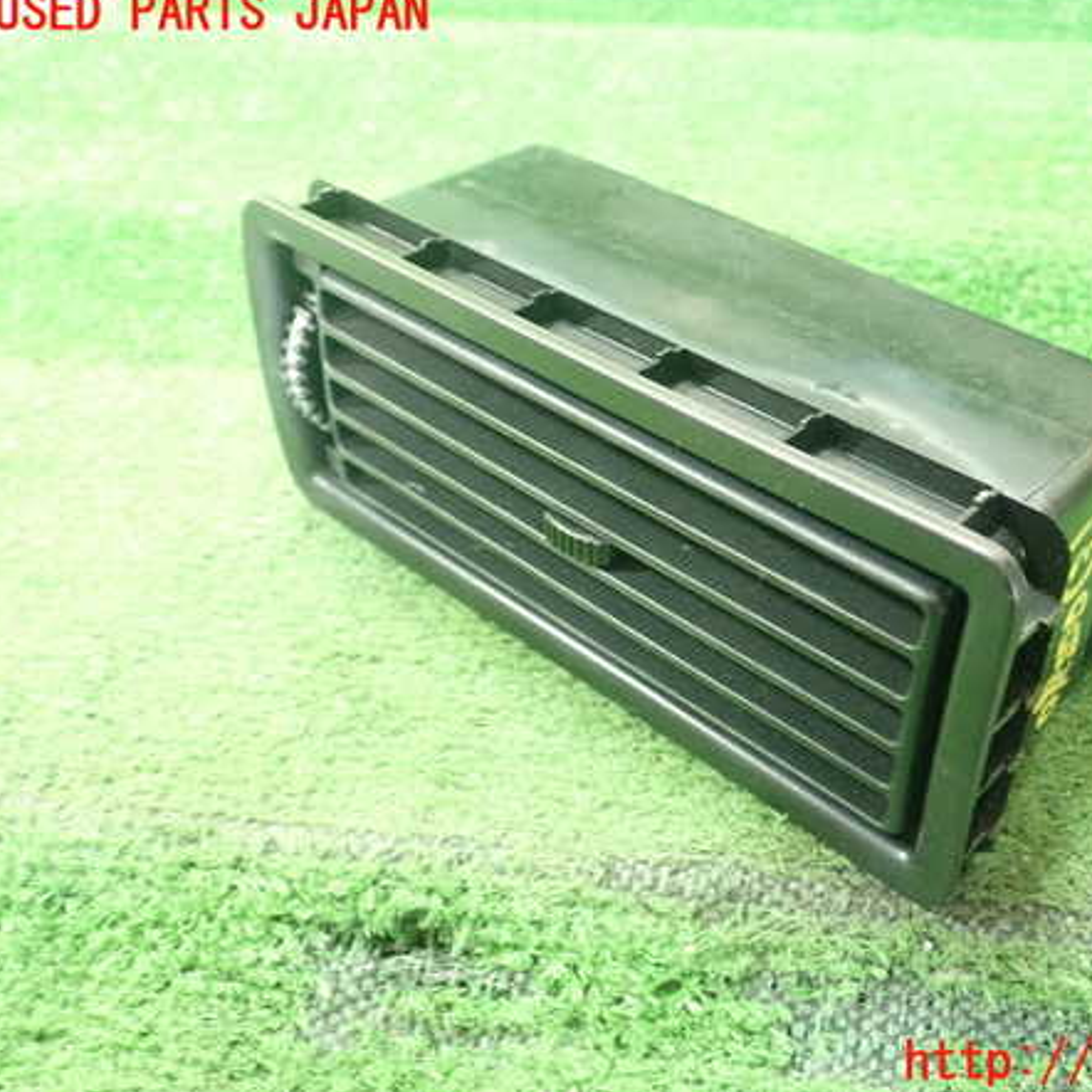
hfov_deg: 45.4
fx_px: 1285
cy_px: 539
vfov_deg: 46.0
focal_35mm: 36
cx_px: 721
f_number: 2.3
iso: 800
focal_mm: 5.5
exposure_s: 1/80
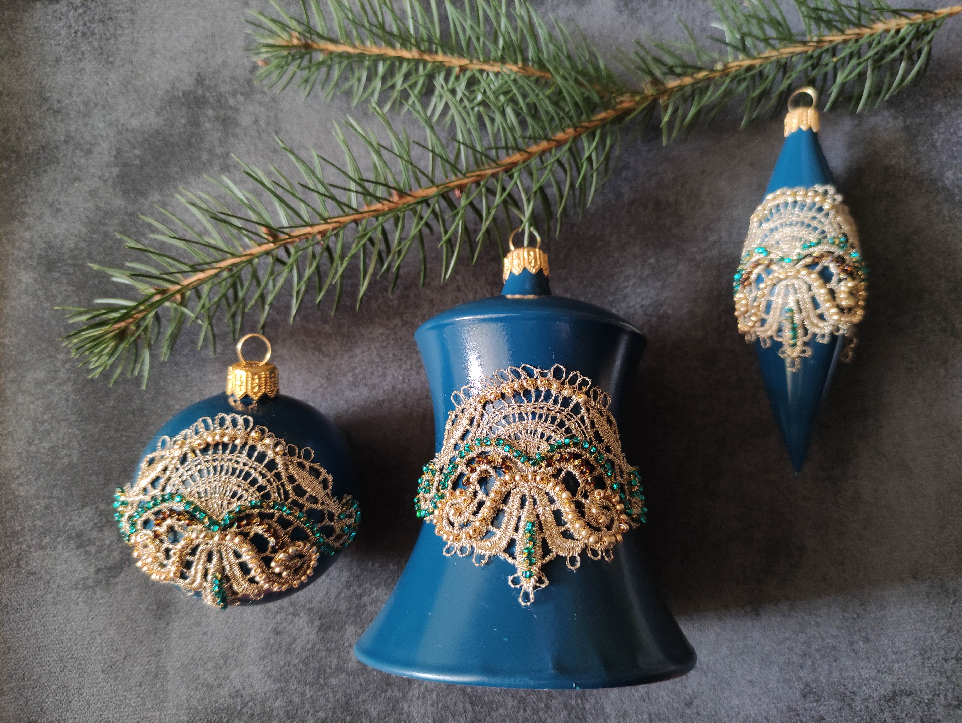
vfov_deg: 54.9
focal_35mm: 25
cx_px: 481
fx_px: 695
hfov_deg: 69.4
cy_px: 362
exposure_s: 1/33
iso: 660
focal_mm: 5.43
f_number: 1.89
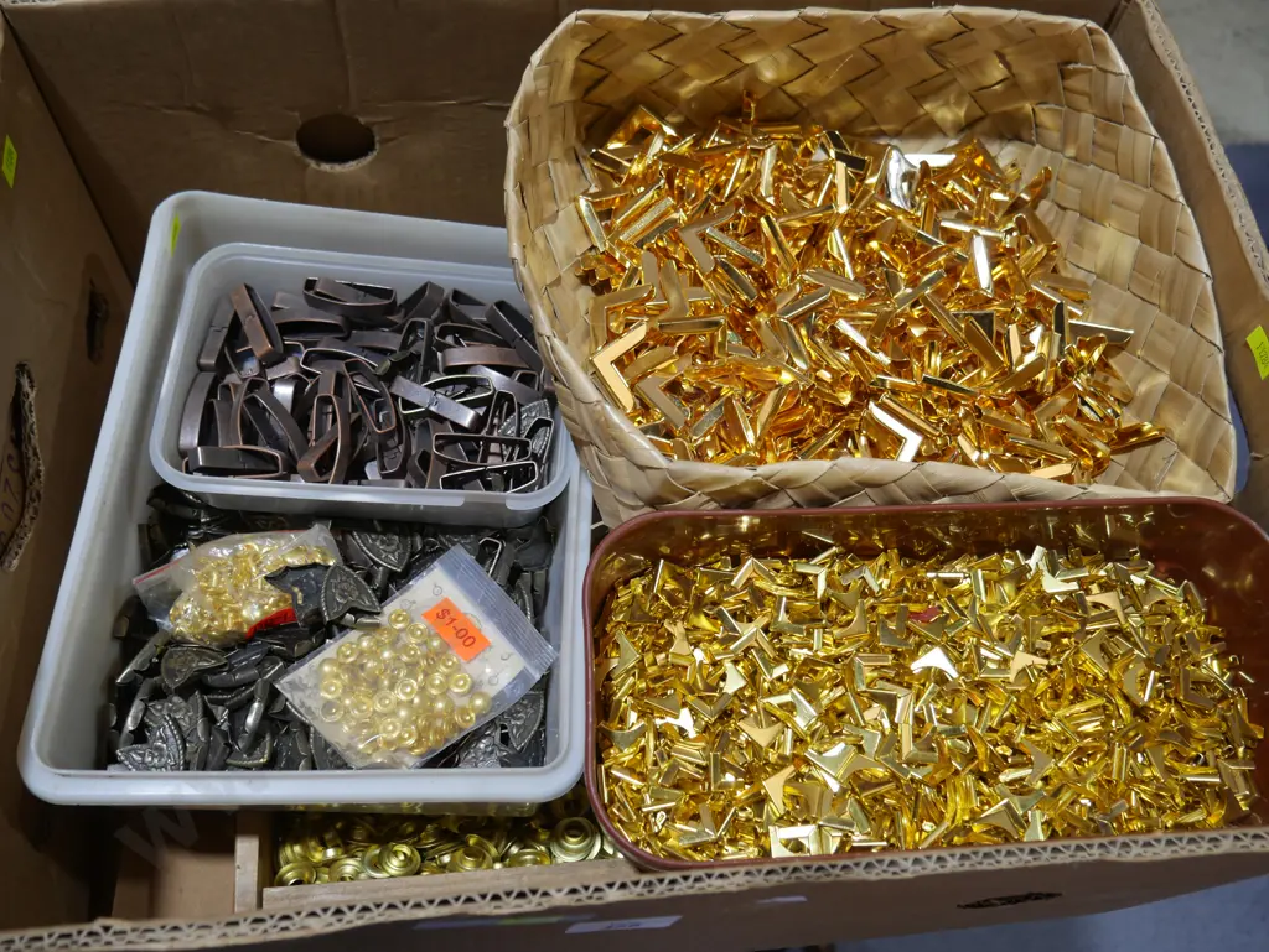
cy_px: 476
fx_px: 1174
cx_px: 634
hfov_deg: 56.8
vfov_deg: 44.2
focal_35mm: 32
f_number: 3.6
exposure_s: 1/80
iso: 200
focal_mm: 16
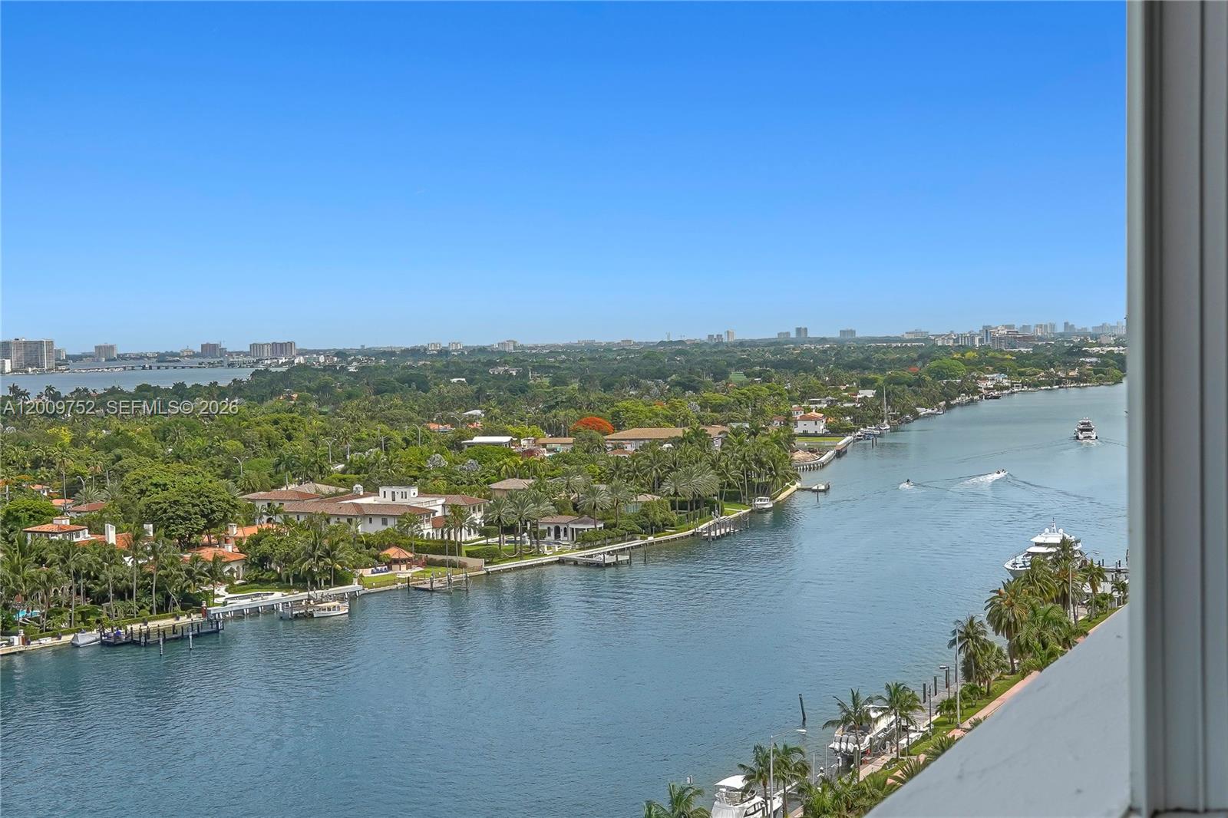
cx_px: 614
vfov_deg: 29.9
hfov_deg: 43.6
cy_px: 409
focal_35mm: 45
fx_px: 1535
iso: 320
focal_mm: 30
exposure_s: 1/640
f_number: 11
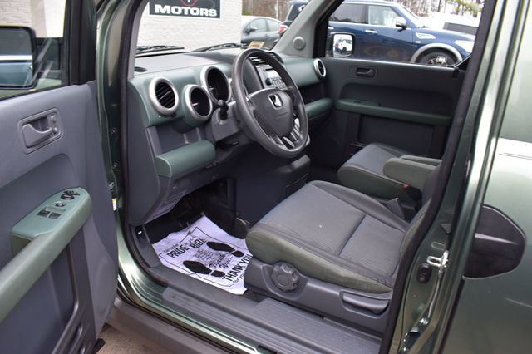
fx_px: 399
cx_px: 266
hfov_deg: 67.4
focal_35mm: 27
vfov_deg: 47.9
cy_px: 177
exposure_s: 1/15
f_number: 6.3
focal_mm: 18
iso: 500
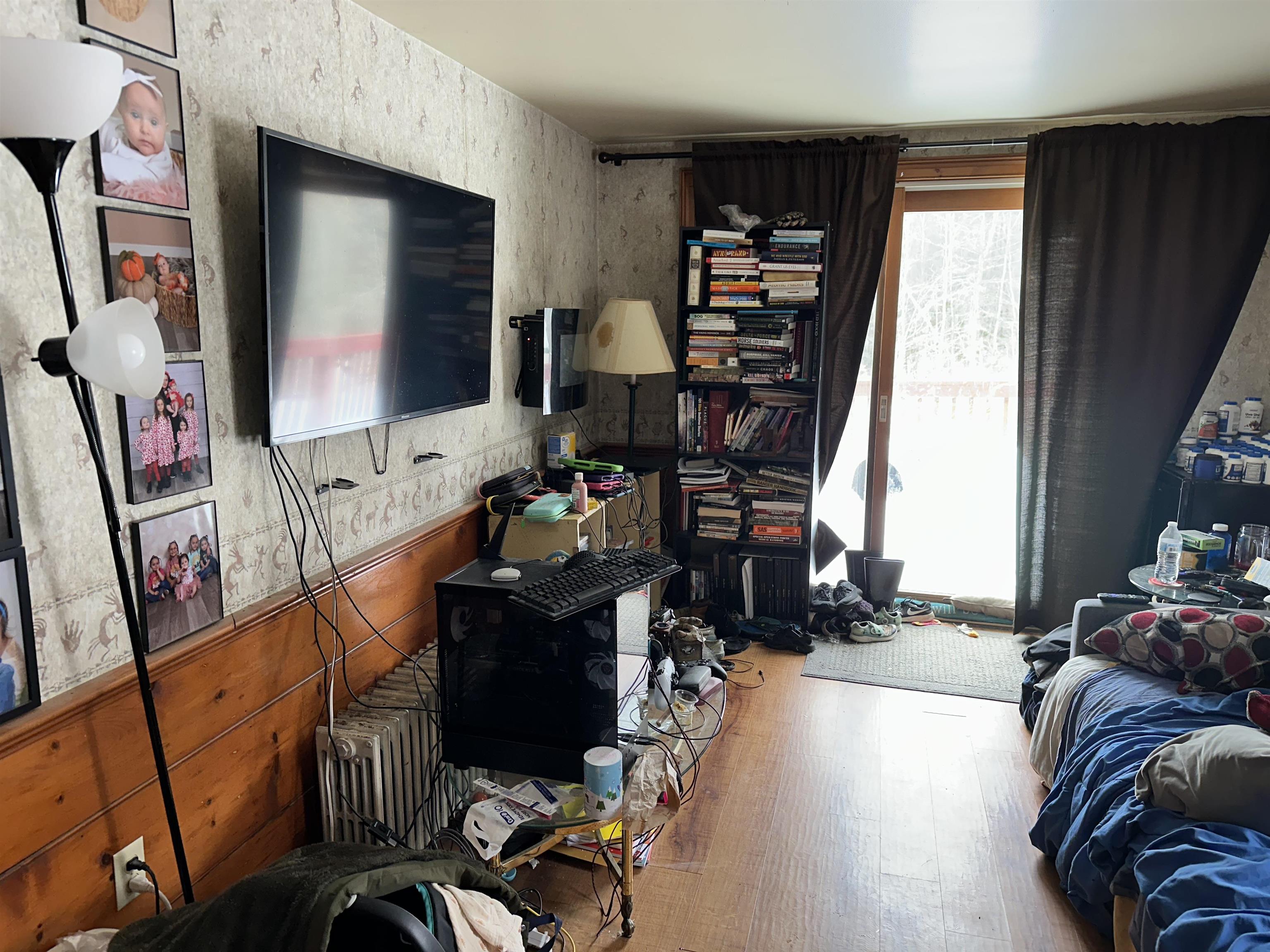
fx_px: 881
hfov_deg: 71.6
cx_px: 635
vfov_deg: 56.8
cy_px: 476
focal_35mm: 24
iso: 125
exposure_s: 1/60
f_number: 1.78
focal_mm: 6.86
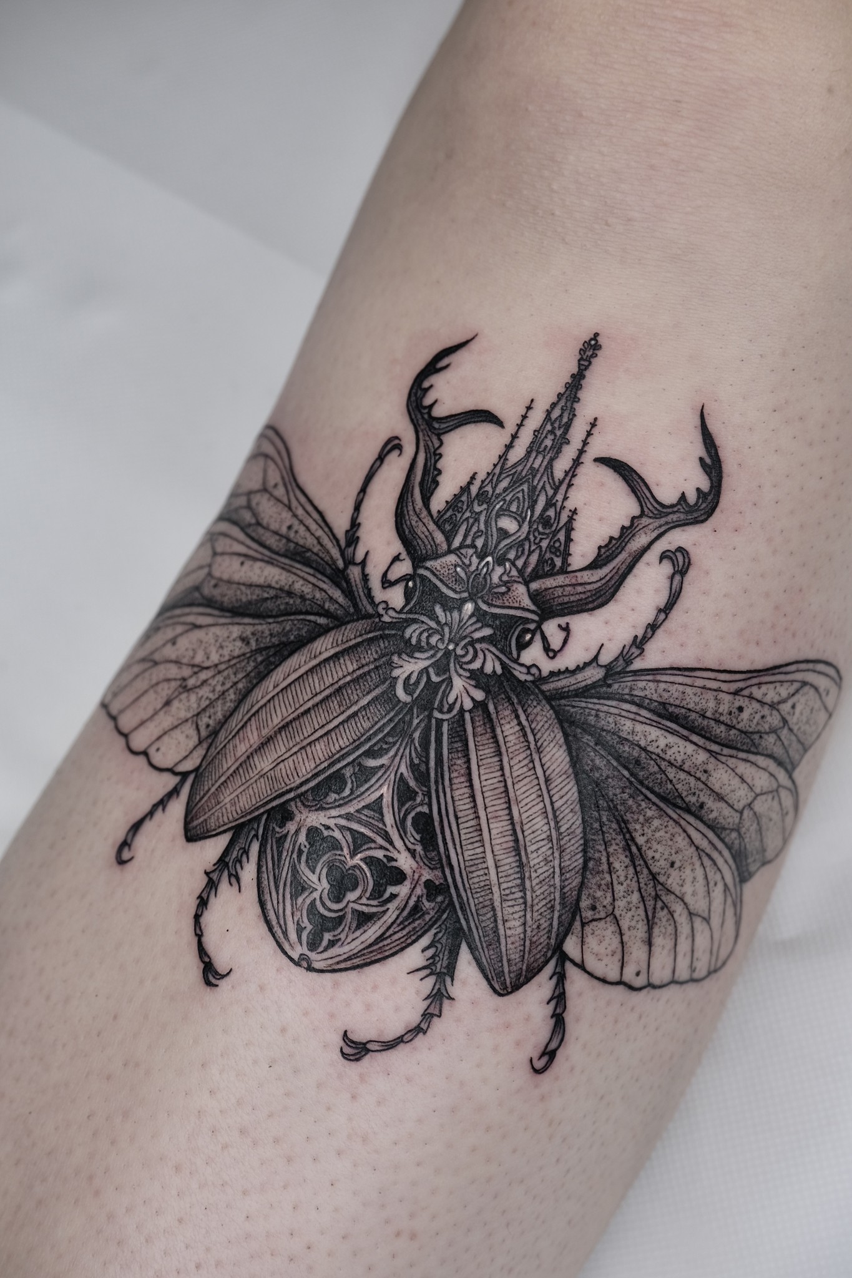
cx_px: 426
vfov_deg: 42.7
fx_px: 1633
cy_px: 639
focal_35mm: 46
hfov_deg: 29.2
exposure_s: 1/125
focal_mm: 30.5
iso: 160
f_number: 5.6
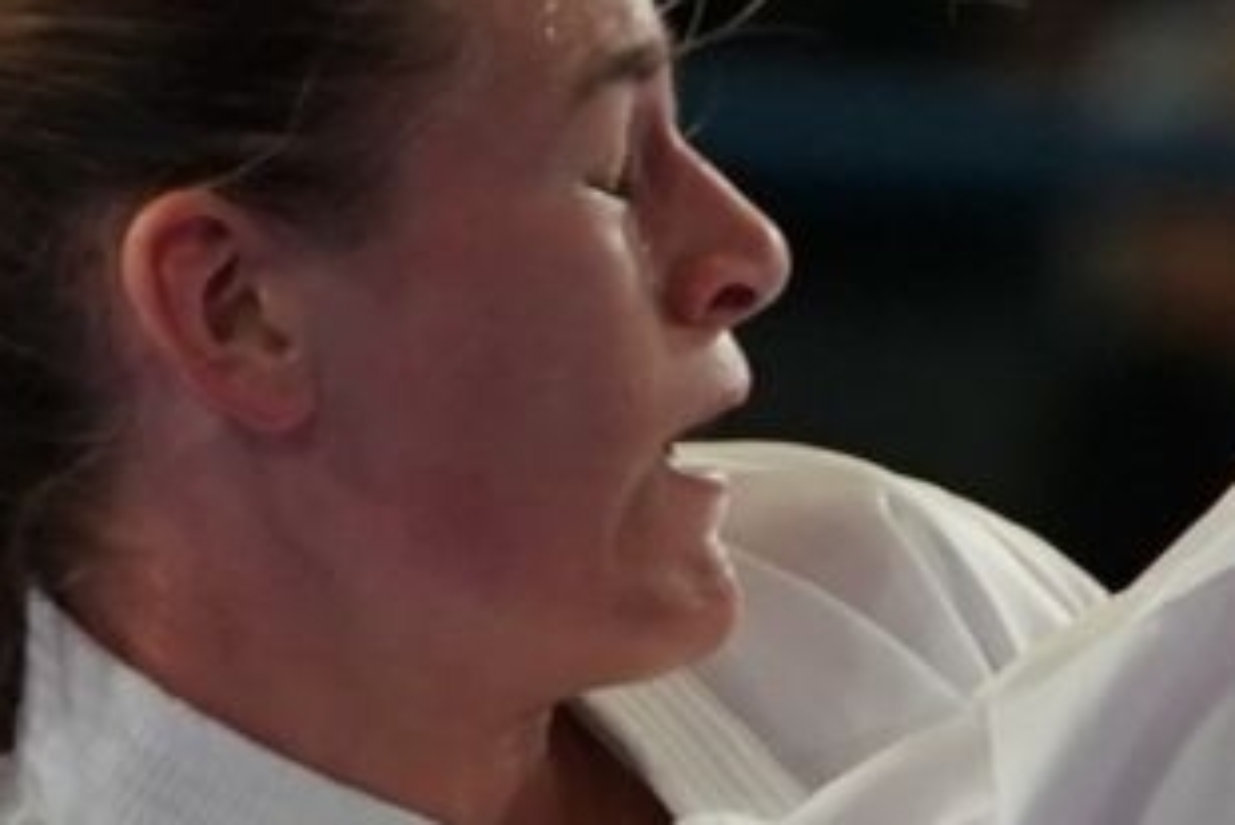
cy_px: 729
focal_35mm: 1377
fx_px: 47259
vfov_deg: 1.0
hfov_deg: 1.5
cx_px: 3474
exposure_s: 1/1000
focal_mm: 158
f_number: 2.8
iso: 1000
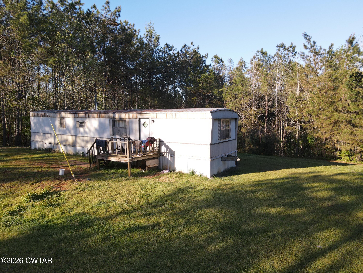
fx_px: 252
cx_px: 182
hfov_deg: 71.6
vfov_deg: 56.8
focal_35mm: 24
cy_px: 136
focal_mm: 4.5
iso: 100
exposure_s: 1/15
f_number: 2.8
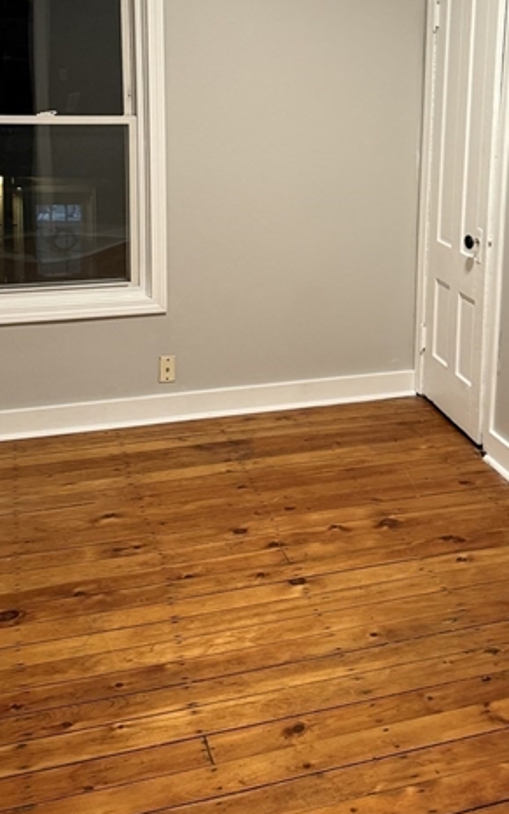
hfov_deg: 30.4
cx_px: 324
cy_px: 214
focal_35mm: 42
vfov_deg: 45.7
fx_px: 931
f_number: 1.78
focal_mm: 6.76
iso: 320
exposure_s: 1/60
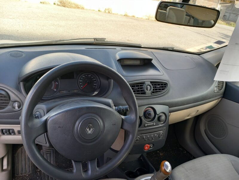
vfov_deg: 51.4
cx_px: 120
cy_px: 90
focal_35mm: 27
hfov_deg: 65.3
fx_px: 186
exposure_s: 1/50
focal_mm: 4
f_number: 1.8
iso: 50
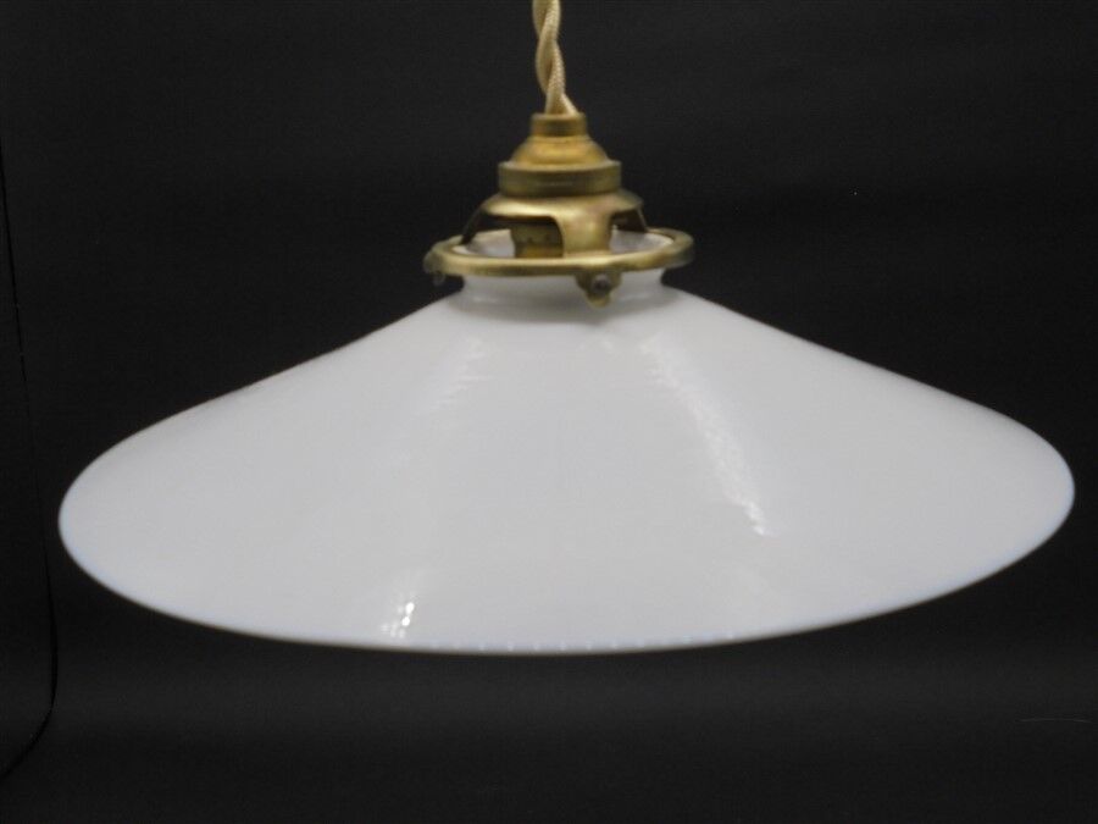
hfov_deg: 38.9
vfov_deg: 29.7
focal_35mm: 49
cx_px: 549
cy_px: 412
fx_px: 1554
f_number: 4.8
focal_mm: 8.9
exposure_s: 1/100
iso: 100
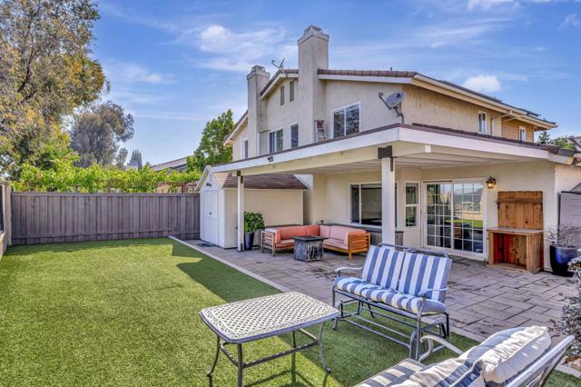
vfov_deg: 64.5
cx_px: 290
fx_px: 306
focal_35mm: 19
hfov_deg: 86.9
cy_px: 194
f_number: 8
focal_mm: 19
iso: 400
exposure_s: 1/640
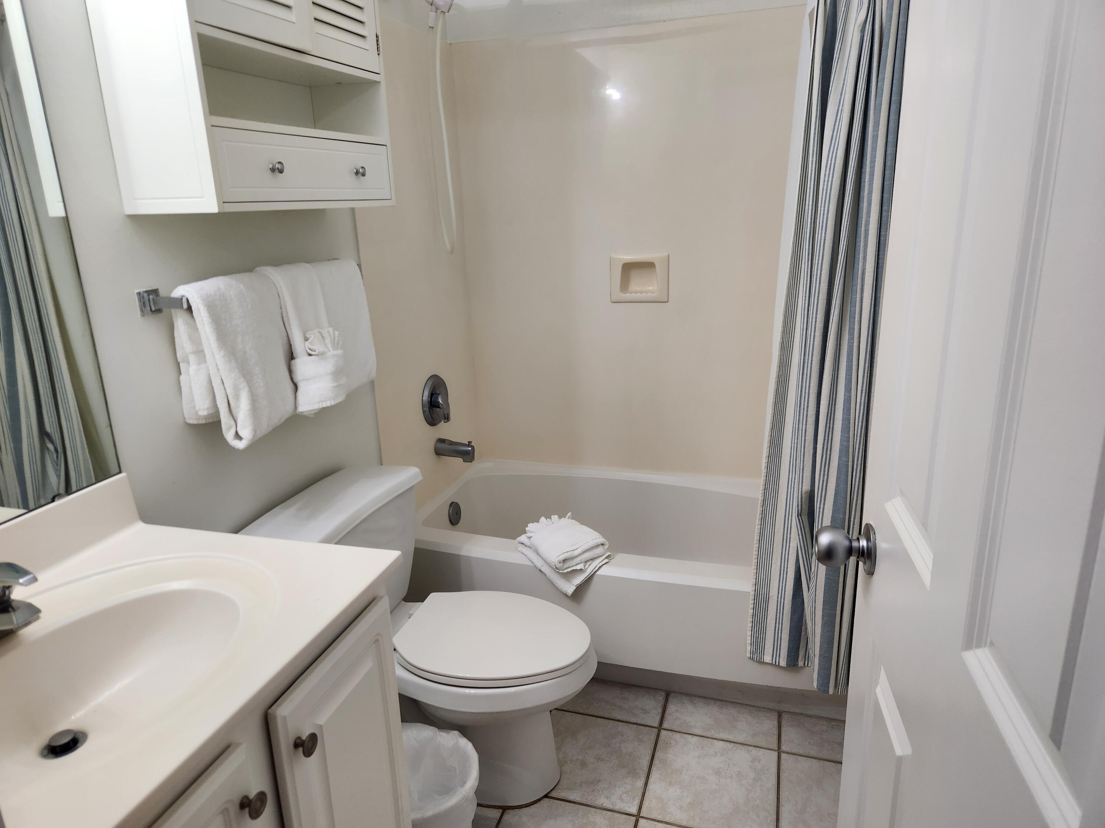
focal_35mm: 23
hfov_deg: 73.9
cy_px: 414
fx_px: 734
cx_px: 552
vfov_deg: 58.9
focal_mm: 5.4
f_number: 1.8
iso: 125
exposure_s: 1/120
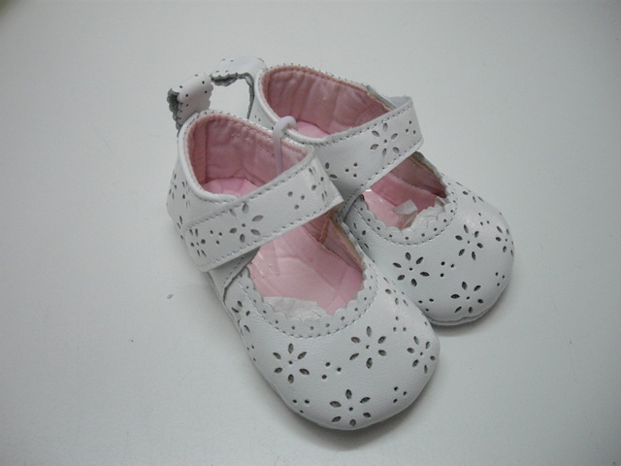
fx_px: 682
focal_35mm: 38
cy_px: 233
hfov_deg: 49.0
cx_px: 310
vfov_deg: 37.7
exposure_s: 1/60
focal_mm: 7.9
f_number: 2.8
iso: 400
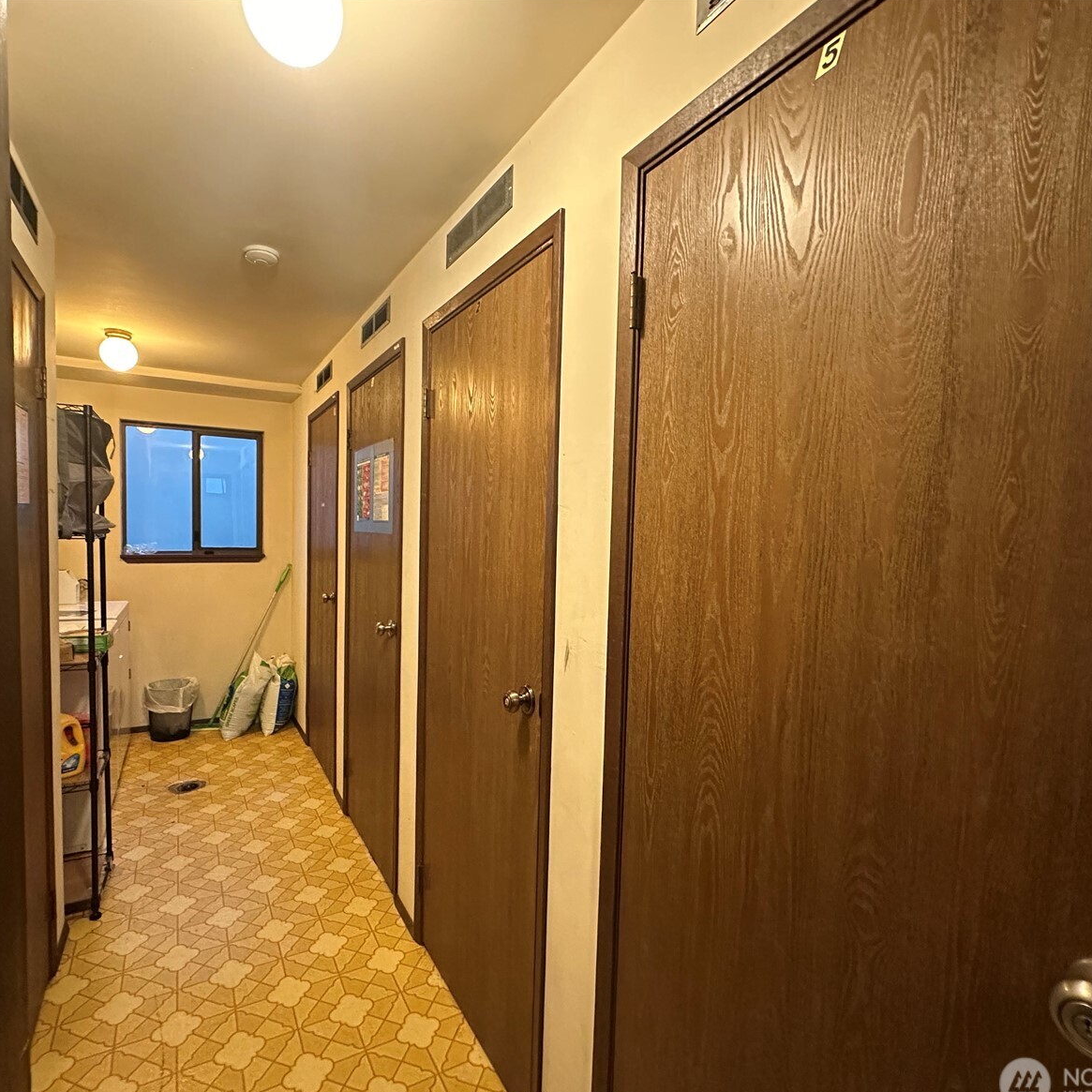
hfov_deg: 83.7
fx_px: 607
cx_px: 493
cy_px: 559
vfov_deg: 84.0
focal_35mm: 17
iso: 800
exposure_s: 1/60
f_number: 2.2
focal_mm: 2.22
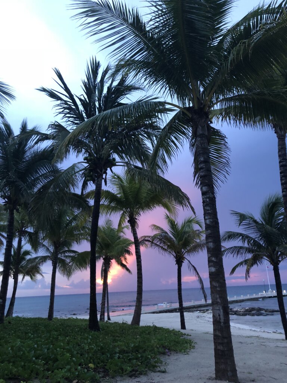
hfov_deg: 48.2
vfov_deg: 61.7
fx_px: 321
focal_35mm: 29
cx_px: 144
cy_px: 192
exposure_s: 1/12
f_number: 1.8
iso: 100
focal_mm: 3.99
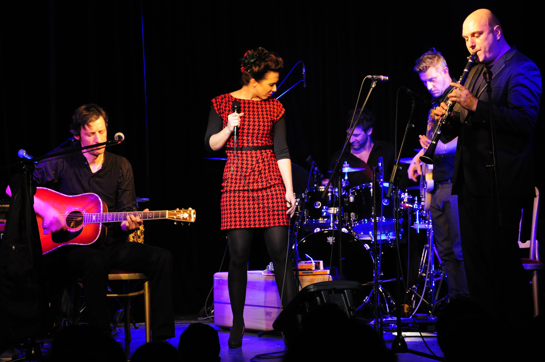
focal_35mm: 158
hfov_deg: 13.1
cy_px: 181
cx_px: 272
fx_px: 2381
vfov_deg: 8.7
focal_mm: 105
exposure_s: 1/60
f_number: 9
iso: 1600
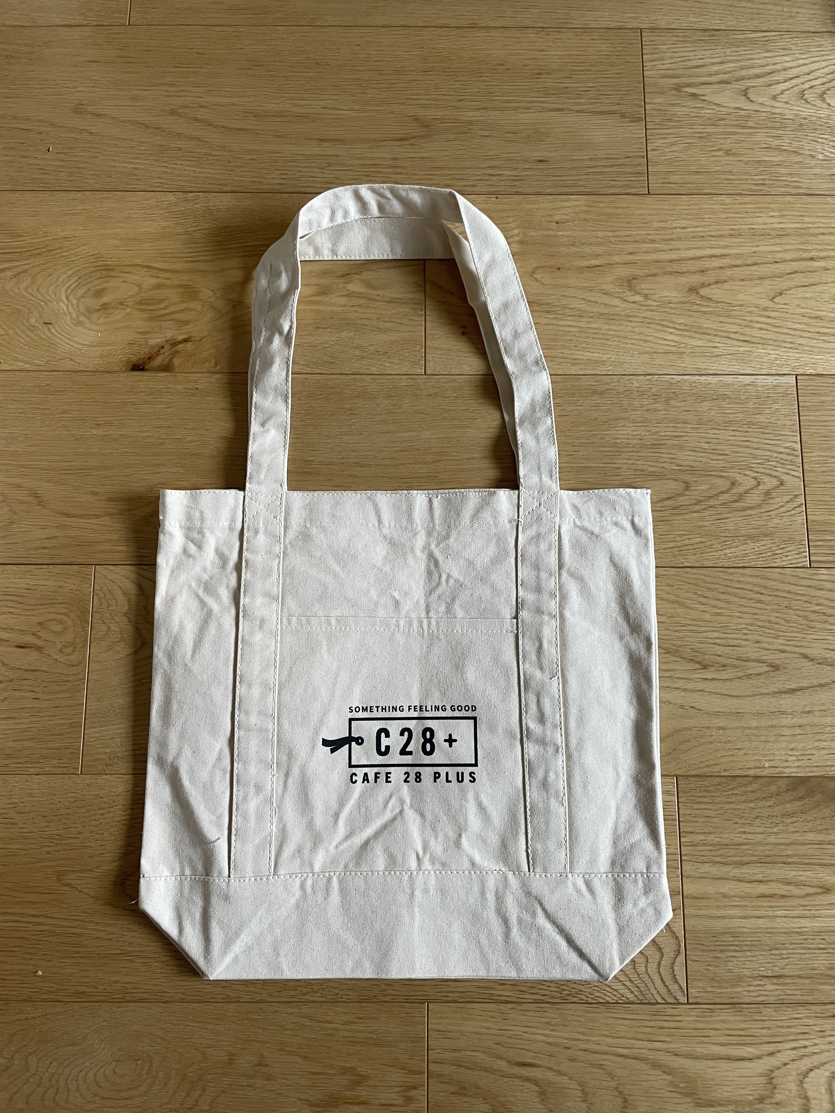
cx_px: 418
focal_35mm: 26
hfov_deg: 53.1
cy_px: 556
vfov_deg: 67.3
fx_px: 836
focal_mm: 4.2
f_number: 1.6
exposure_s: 1/50
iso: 200
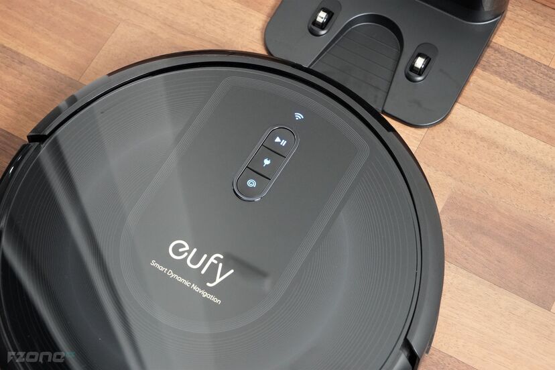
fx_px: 1079
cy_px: 185
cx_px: 278
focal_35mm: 70
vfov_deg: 19.5
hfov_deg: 28.8
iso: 10000
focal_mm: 70
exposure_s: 1/160
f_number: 8
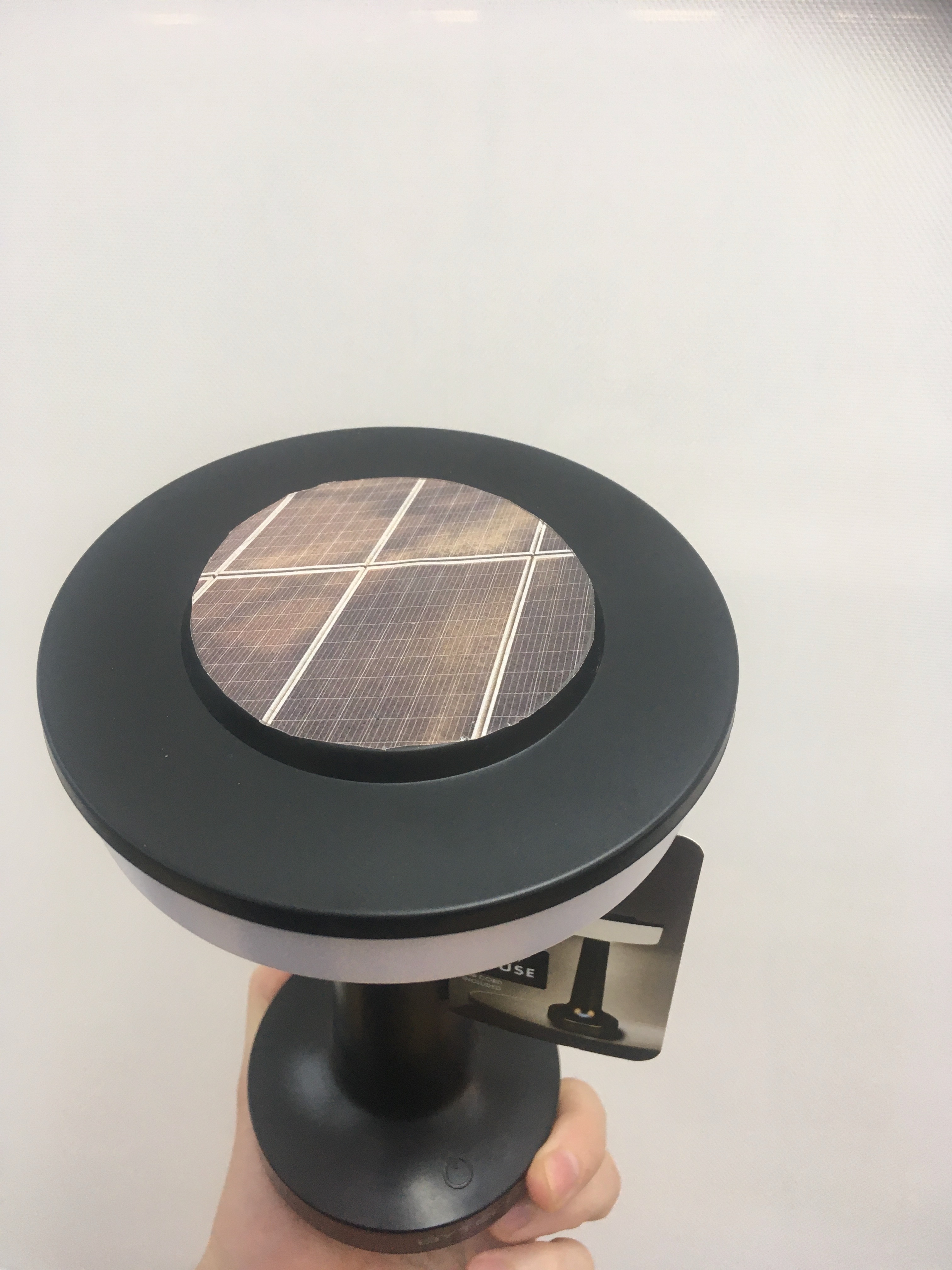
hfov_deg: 48.2
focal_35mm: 29
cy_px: 635
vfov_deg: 61.7
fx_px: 1063
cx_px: 476
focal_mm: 4.15
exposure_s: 1/30
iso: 32
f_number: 2.2
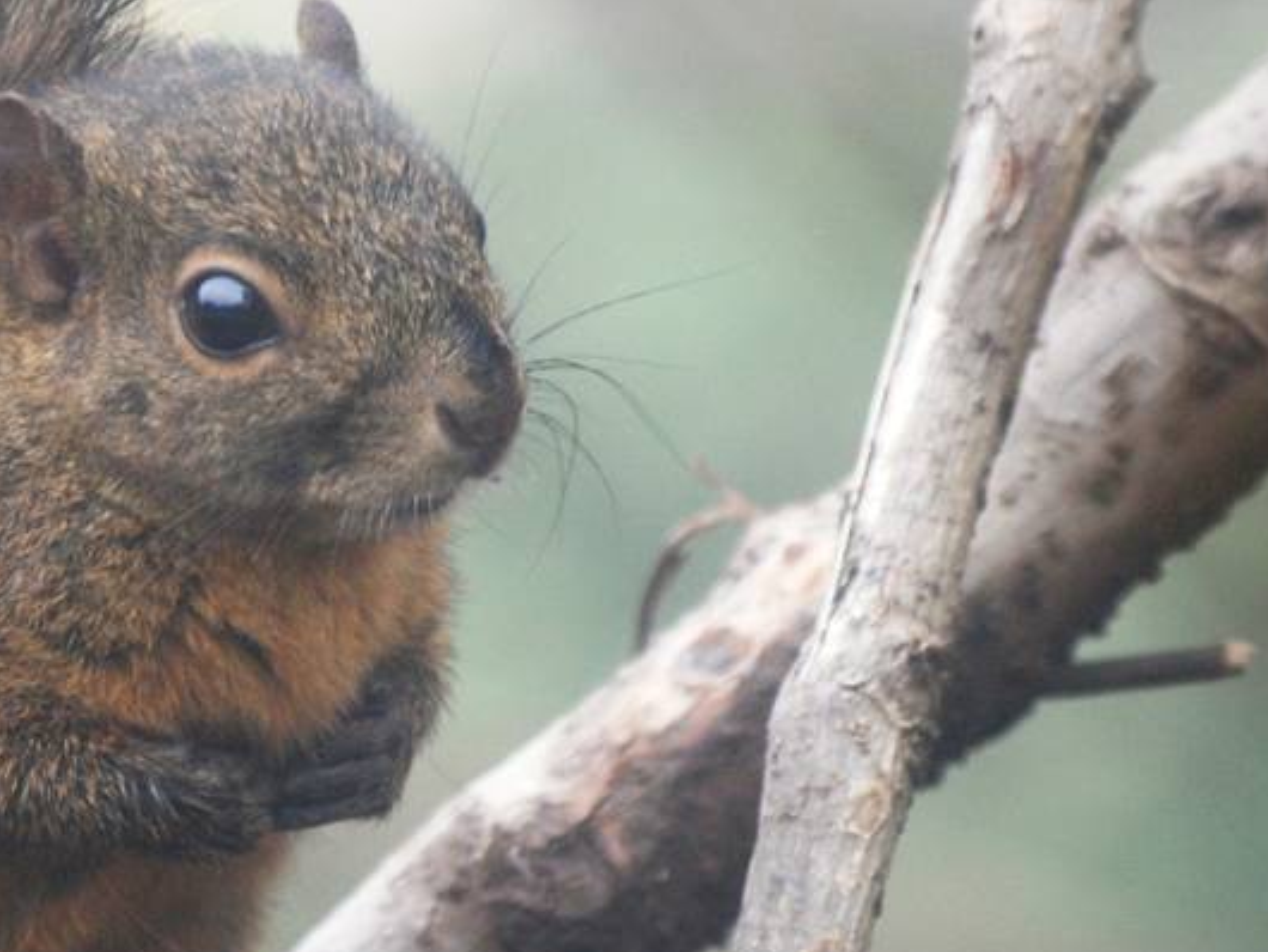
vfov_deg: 2.0
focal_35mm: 741
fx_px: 27155
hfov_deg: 2.7
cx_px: -48
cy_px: 470
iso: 400
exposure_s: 1/400
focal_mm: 170
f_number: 4.8
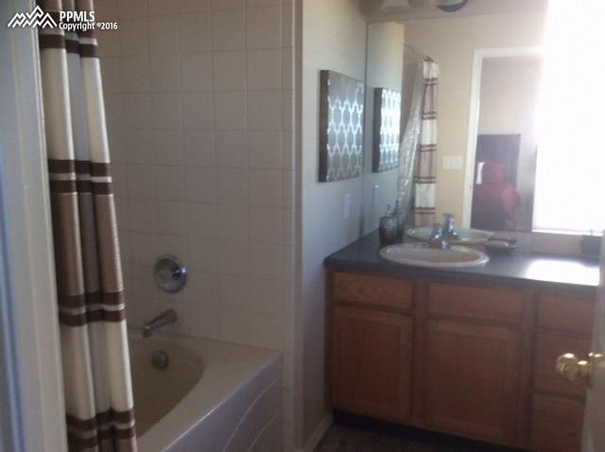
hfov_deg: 56.9
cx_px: 302
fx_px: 558
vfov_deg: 44.1
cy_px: 226
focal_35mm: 32
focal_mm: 3.3
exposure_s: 1/24
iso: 32
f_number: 2.4
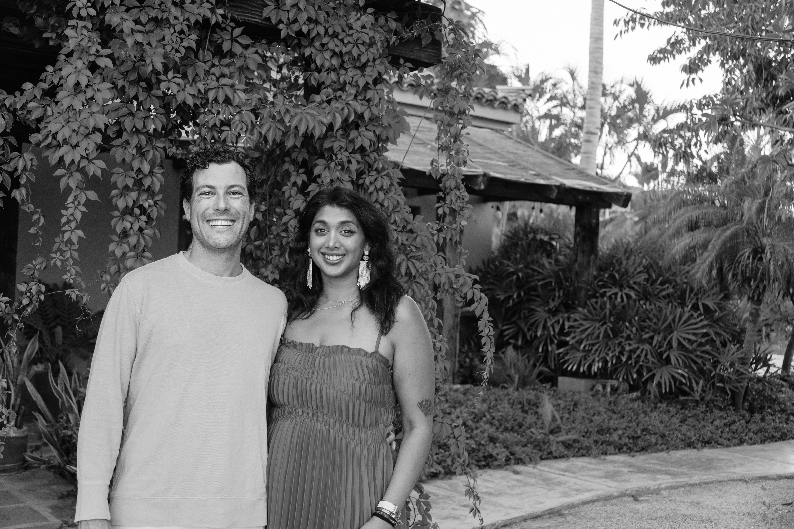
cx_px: 397
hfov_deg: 48.2
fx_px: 887
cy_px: 264
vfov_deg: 33.2
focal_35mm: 40
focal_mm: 26.8
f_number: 3.2
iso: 400
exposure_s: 1/250
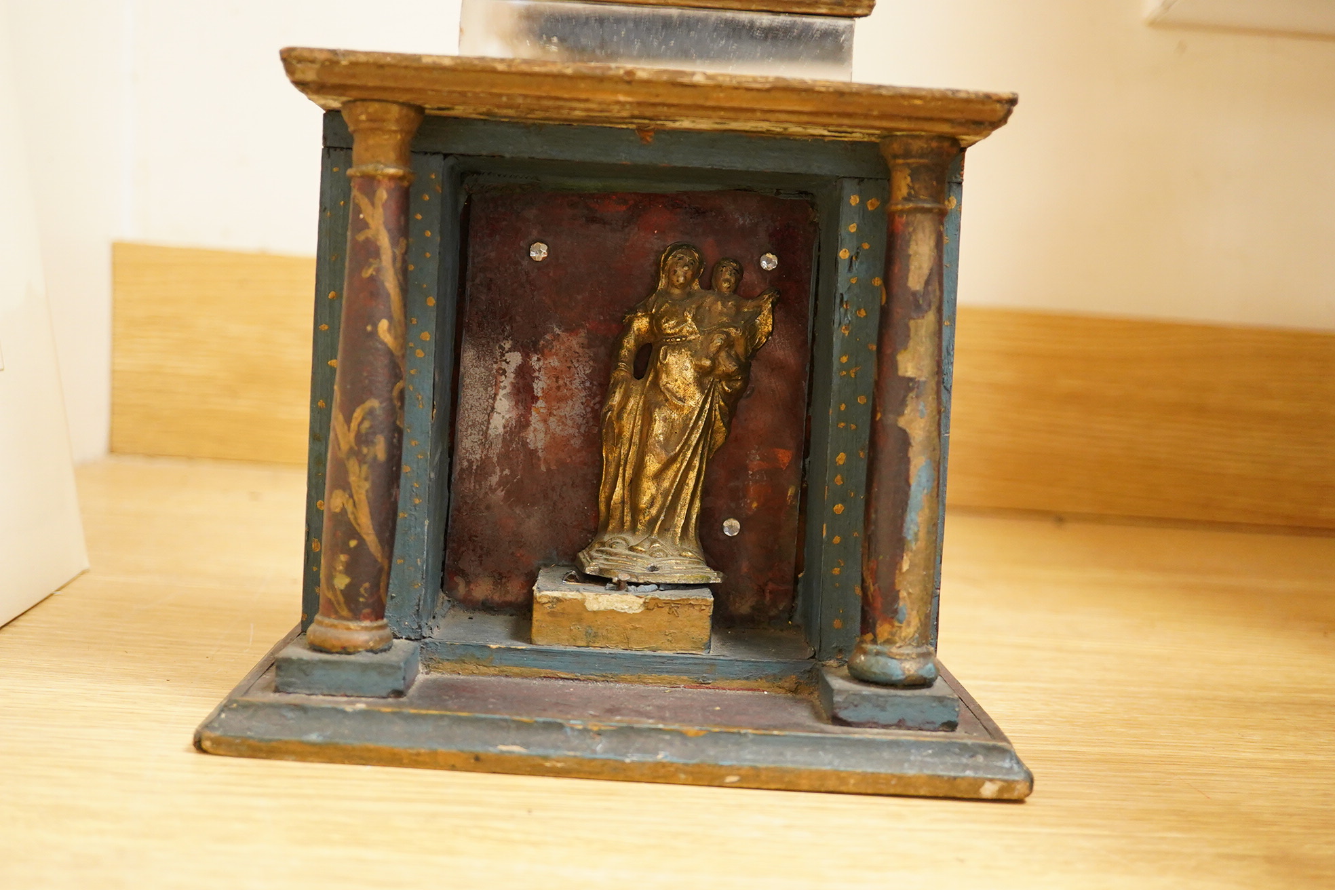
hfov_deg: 43.6
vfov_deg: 29.9
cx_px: 668
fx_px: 1669
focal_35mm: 45
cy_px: 445
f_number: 3.5
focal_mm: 30
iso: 2500
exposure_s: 1/100
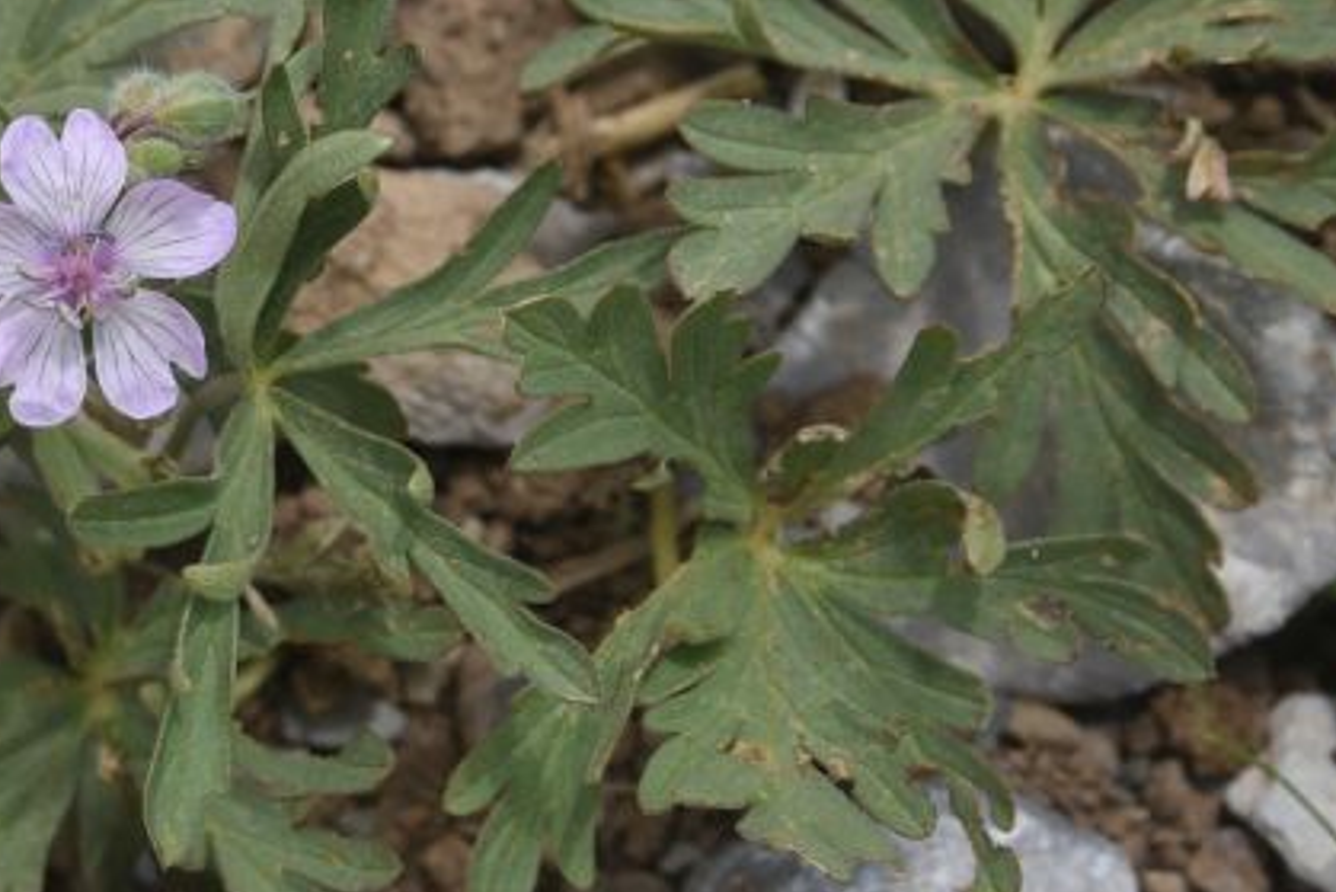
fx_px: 6459
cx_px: 83
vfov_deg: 7.9
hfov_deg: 11.7
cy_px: 309
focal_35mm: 174
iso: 160
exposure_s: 1/400
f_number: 8
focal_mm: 56
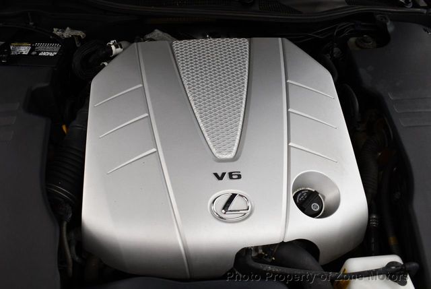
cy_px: 144
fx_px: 432
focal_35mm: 36
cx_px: 216
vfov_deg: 37.0
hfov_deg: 53.1
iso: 800
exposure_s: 1/160
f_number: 3.5
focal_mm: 18
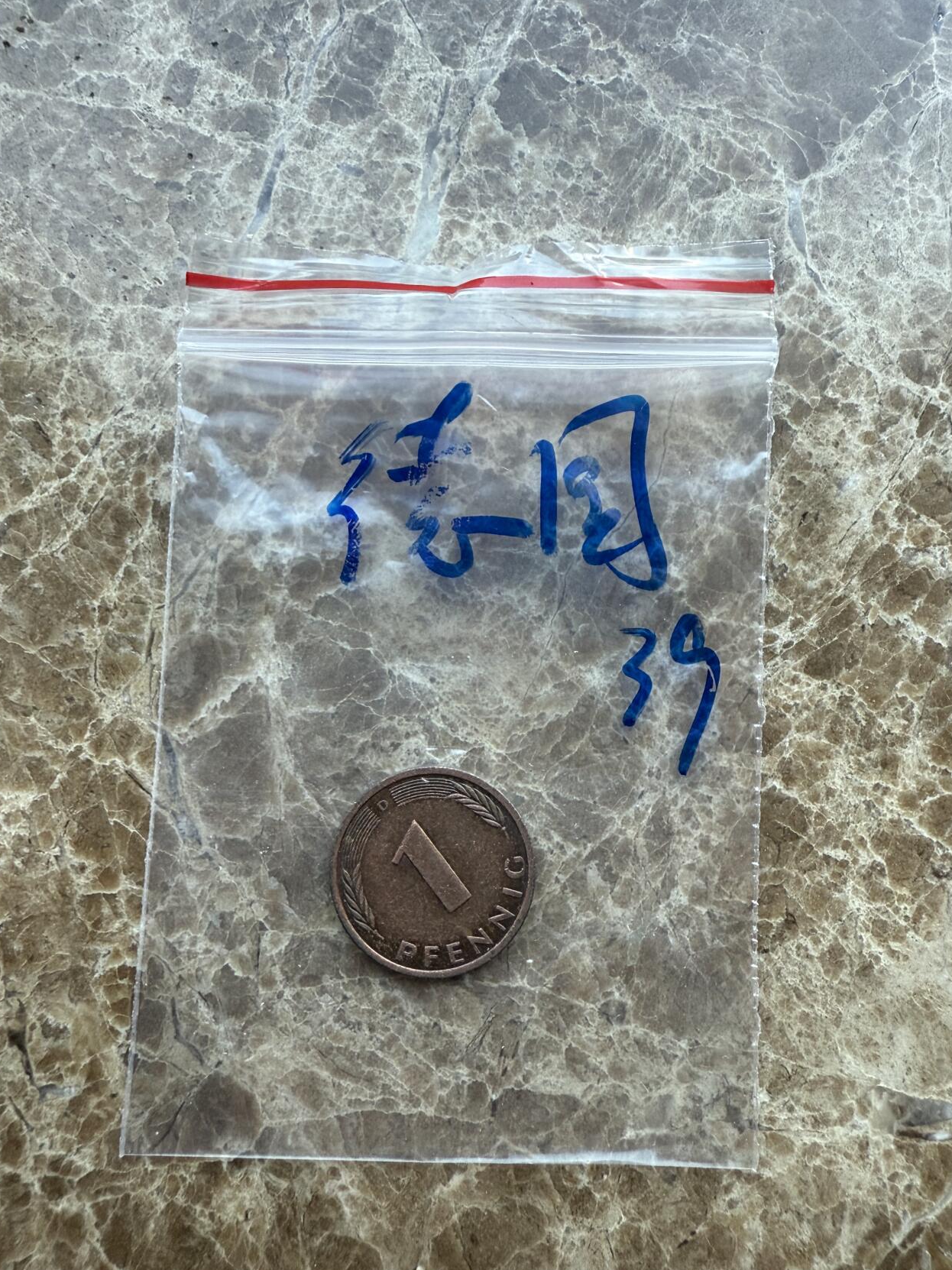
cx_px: 457
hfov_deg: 53.0
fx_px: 954
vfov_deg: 67.3
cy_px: 660
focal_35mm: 26
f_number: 2.2
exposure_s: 1/99
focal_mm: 2.22
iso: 125
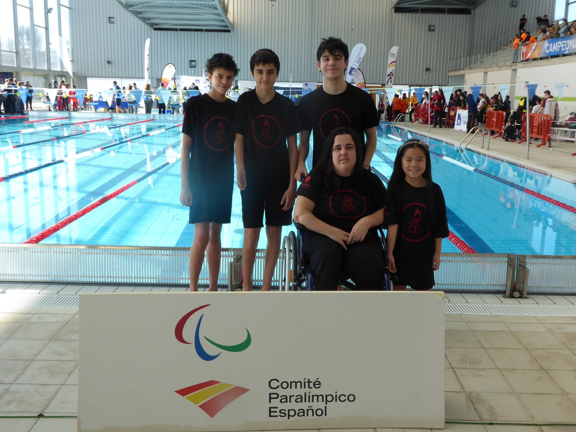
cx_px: 288
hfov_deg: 52.6
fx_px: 582
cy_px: 216
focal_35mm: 35
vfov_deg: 40.7
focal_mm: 6.3
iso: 100
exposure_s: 1/60
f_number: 5.6
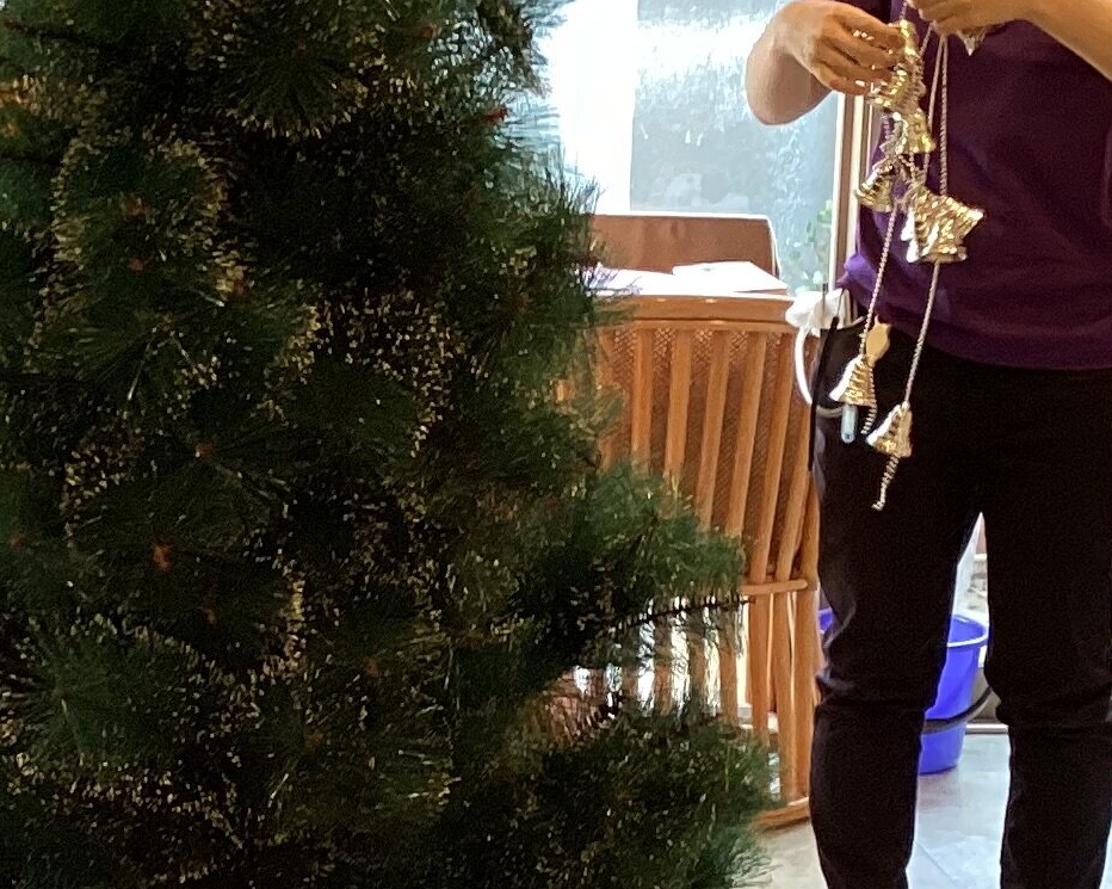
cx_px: 193
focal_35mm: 106
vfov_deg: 14.5
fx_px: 3487
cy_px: 533
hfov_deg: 17.9
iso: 100
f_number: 2.4
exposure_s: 1/60
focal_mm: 3.3
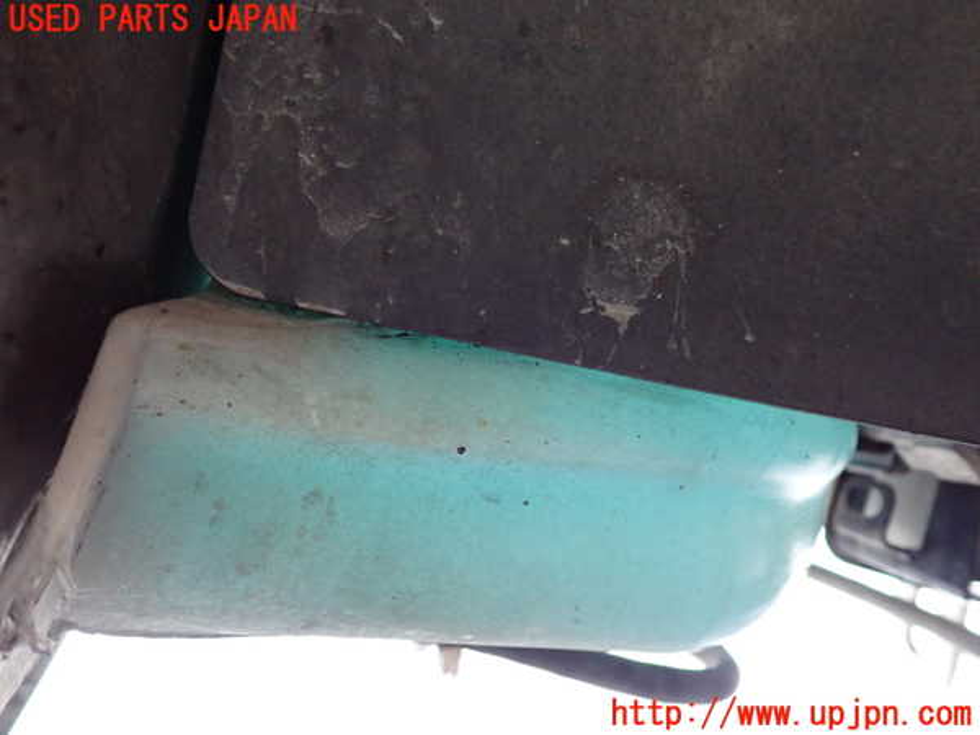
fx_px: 849
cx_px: 490
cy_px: 368
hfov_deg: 60.0
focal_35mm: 30
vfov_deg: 46.8
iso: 640
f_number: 2.3
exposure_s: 1/30
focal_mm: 5.4
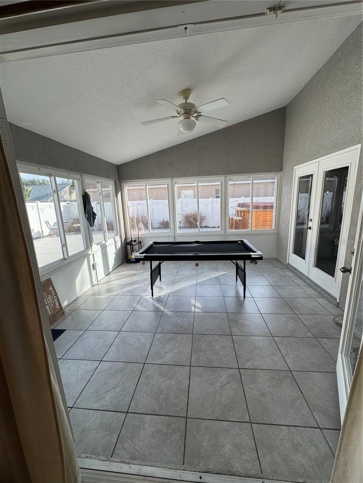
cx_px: 182
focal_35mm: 14
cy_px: 242
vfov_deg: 102.1
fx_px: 196
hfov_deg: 85.7
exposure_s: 1/240
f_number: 2.2
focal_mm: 2.22
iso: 40
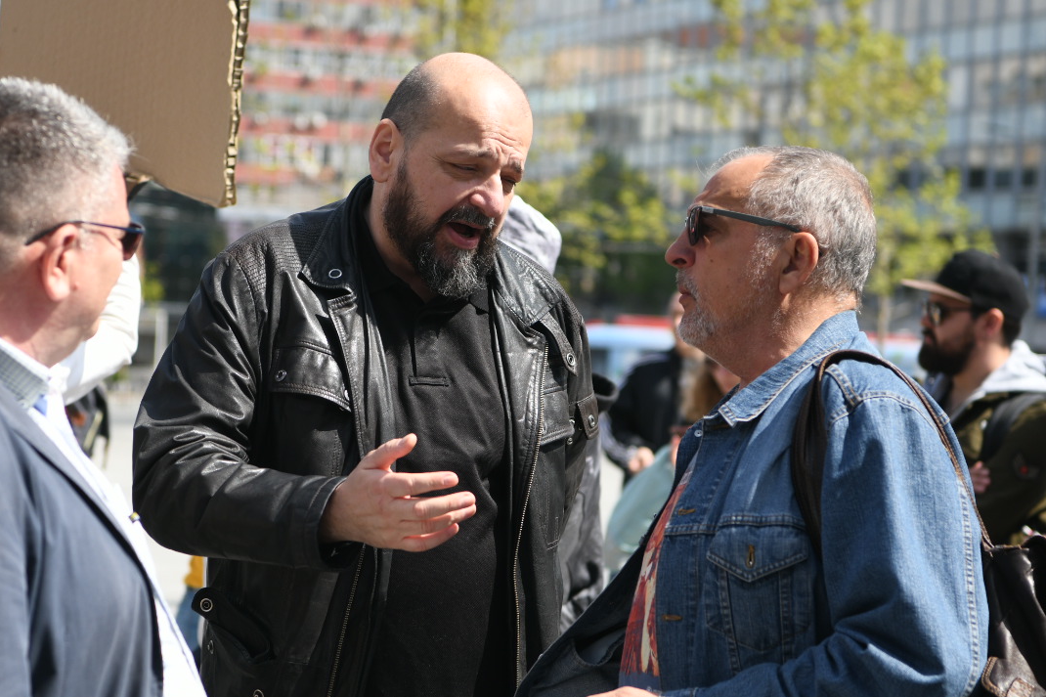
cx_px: 399
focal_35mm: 106
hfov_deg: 19.2
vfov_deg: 12.9
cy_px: 348
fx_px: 3079
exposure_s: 1/2000
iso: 320
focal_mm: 70
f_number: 4
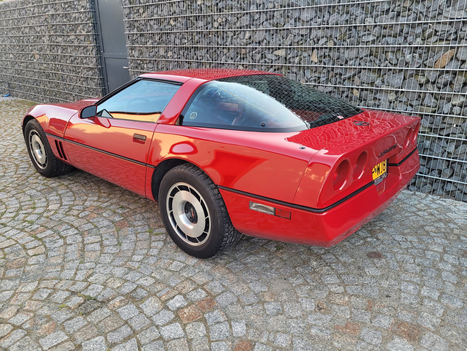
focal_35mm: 26
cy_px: 176
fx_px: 351
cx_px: 234
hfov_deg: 67.3
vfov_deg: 53.1
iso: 80
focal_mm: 5.4
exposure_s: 1/100
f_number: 1.8
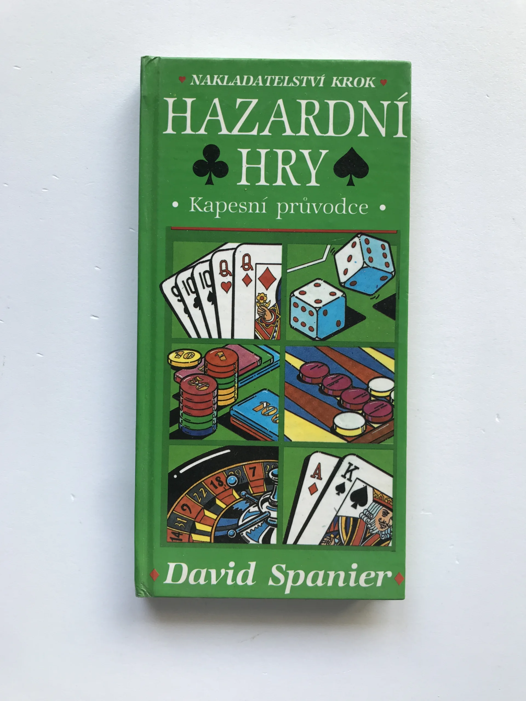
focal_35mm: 28
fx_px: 567
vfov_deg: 63.4
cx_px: 263
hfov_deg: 49.7
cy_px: 350
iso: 25
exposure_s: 1/50
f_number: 1.8
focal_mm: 3.99
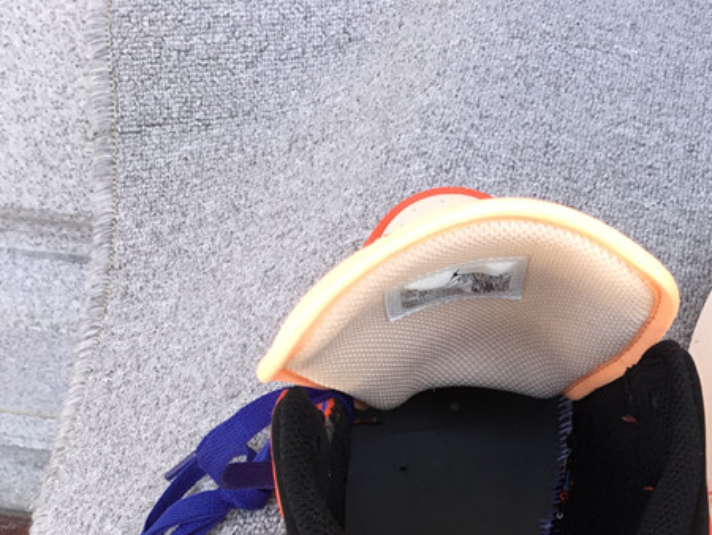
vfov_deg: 22.9
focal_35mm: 62
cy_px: 503
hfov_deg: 29.4
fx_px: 1276
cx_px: 685
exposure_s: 1/100
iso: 25
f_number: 2.4
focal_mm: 3.3
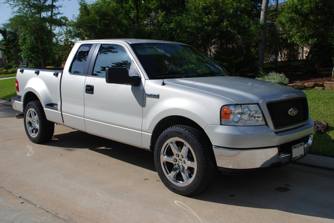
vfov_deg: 37.0
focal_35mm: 36
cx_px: 167
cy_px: 112
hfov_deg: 53.1
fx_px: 334
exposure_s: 1/200
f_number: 7.1
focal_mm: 24
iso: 100
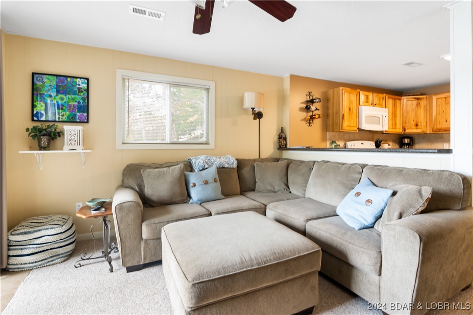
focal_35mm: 16
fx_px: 217
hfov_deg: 95.0
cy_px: 158
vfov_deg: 72.1
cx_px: 236
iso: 160
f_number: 6.3
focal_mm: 11
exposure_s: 1/2
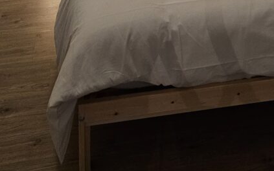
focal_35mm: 59
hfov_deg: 34.5
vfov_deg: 17.0
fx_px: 440
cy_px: -160
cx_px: 155
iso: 640
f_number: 1.7
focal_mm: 6.3
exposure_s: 1/100
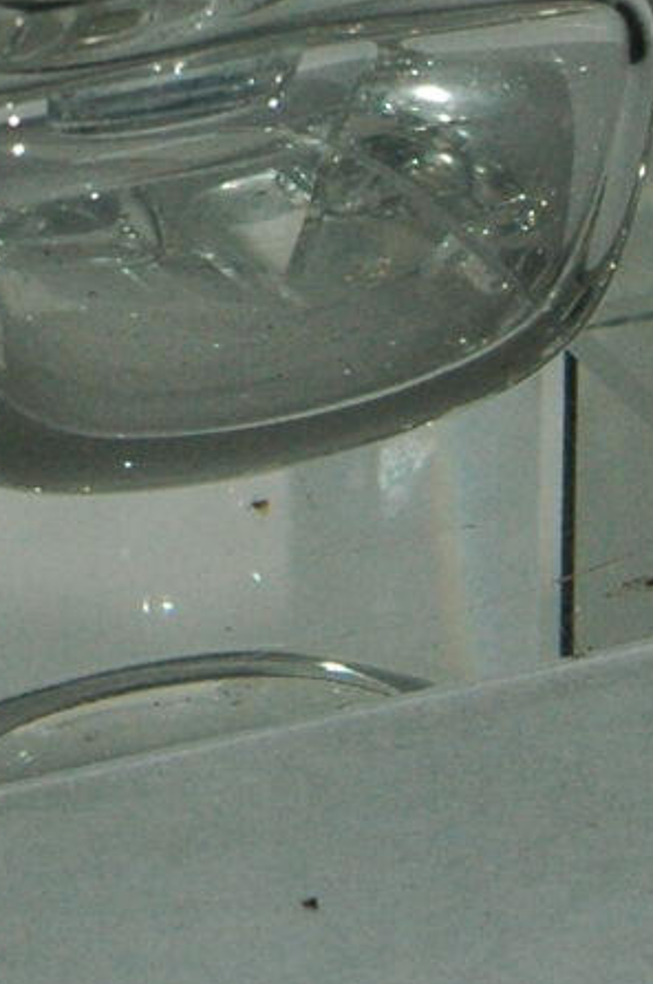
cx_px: -11
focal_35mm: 211
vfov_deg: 9.5
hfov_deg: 6.5
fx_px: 5758
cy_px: -450
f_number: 7.1
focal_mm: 28
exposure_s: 1/125
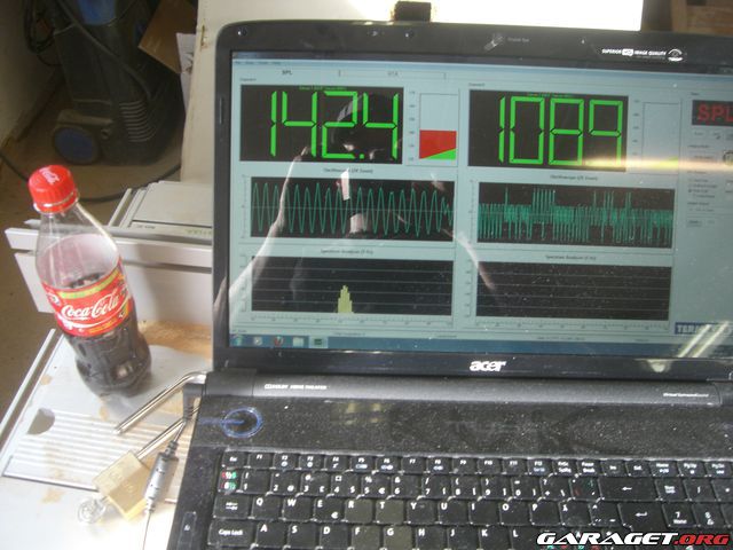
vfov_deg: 37.7
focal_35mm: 38
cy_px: 275
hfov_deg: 49.0
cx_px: 366
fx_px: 805
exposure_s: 1/80
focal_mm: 6.2
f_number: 2.7
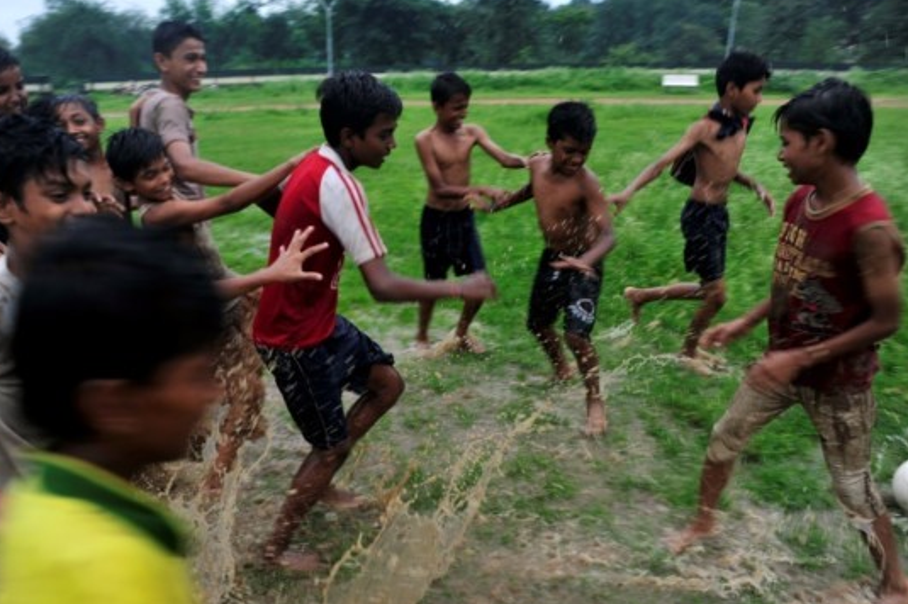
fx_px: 655
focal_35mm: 26
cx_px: 429
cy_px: 338
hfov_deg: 69.4
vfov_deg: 49.4
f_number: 4
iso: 400
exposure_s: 1/80
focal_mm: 20
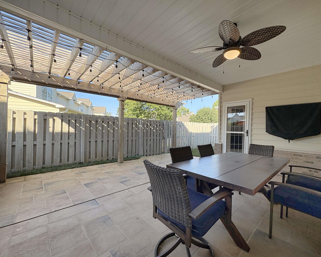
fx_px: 143
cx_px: 175
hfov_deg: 96.5
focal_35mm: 15
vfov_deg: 84.0
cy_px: 131
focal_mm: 2.22
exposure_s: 1/343
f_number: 2.2
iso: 64
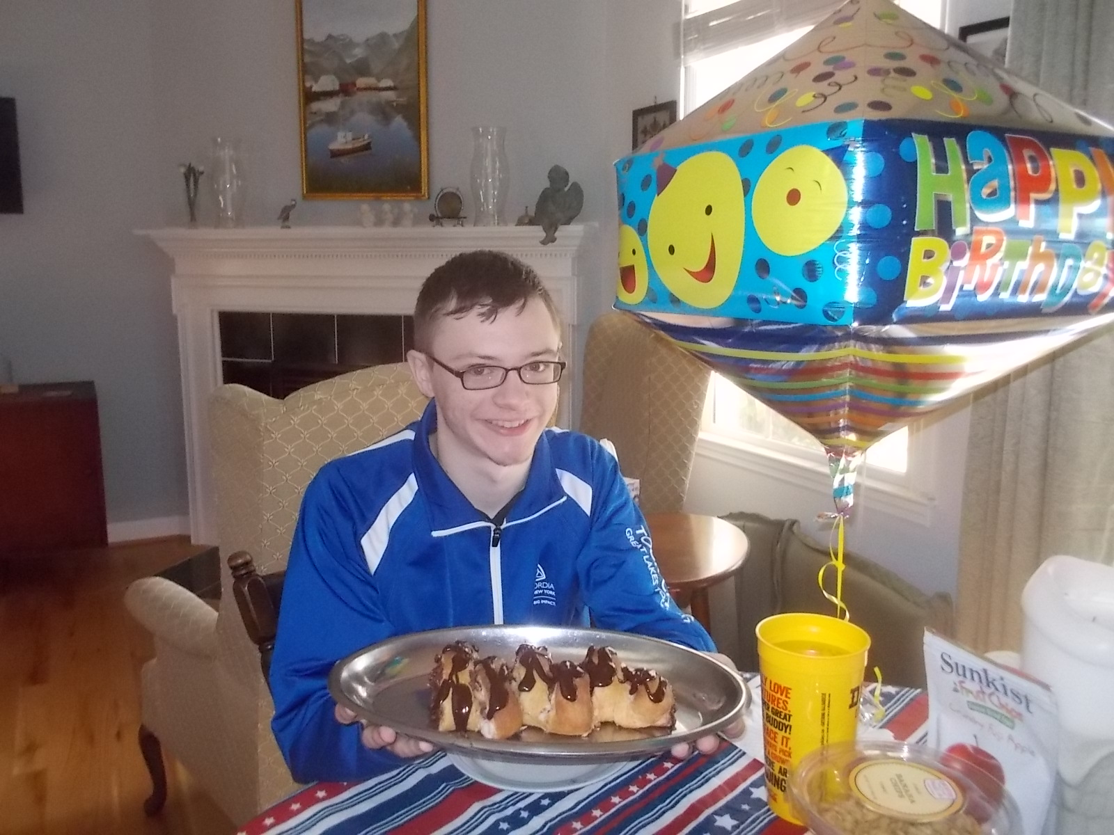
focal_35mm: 29
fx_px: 933
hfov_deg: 61.7
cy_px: 418
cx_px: 557
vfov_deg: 48.2
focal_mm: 4.1
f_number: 3.3
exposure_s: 1/30
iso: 400
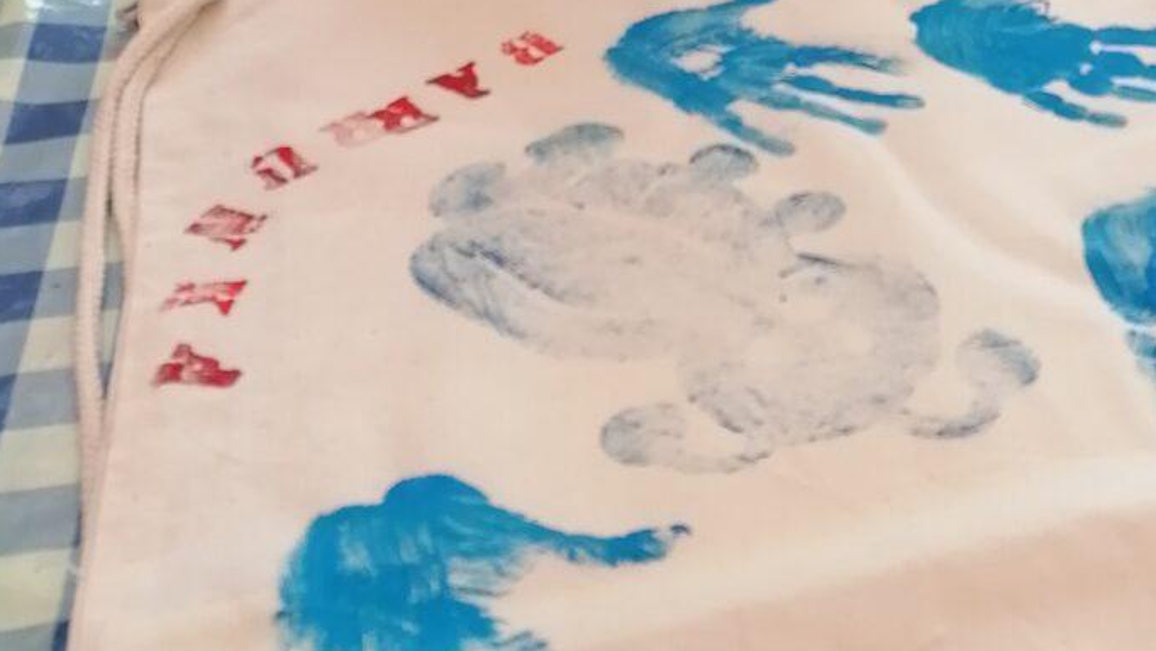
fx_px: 2116
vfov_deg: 16.9
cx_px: 768
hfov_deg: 30.3
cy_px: -92
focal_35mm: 69
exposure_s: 1/100
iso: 125
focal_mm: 4.75
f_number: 1.8
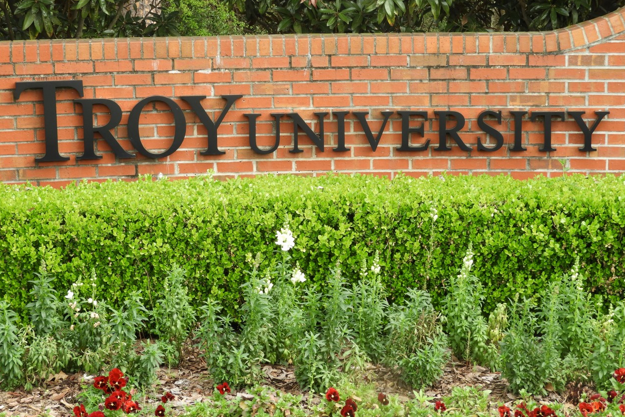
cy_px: 167
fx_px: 1337
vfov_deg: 17.7
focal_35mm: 77
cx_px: 313
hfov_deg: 26.3
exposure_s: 1/100
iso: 100
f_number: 4.2
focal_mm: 11.6
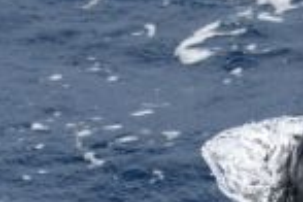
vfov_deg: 2.1
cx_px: 787
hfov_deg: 3.1
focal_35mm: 665
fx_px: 5597
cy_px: 407
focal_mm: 122
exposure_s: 1/8000
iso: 720
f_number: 5
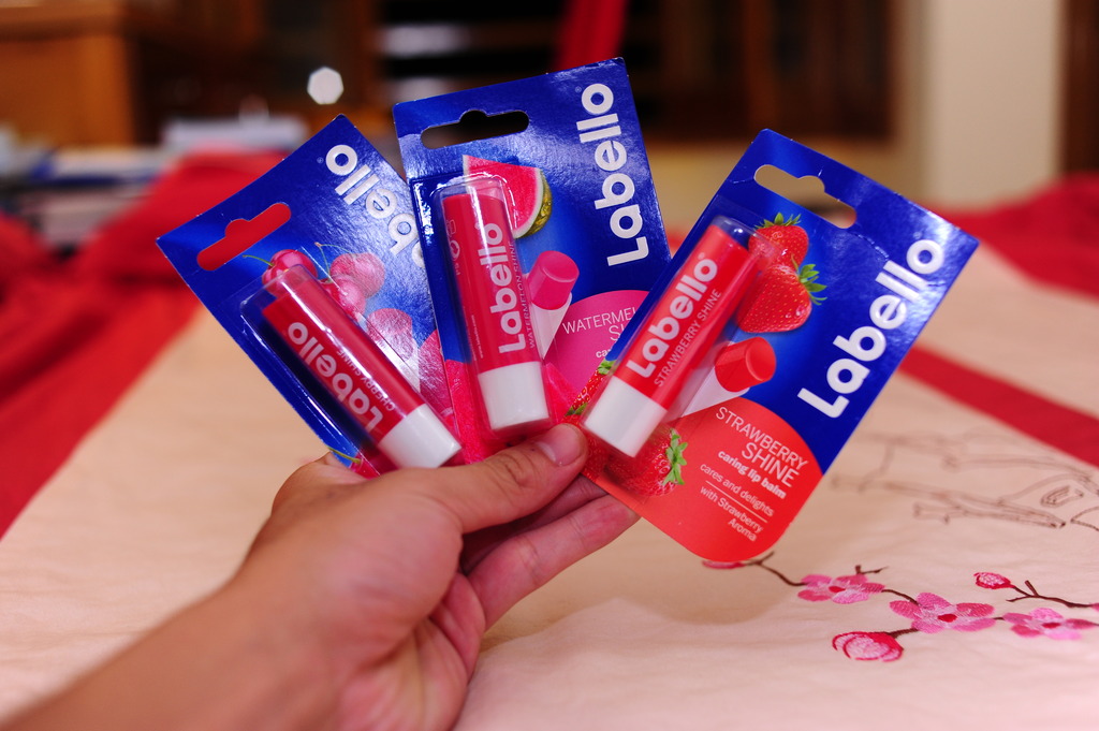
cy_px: 366
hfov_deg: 54.5
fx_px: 1068
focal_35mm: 35
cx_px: 550
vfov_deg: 37.8
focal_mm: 35
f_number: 3.2
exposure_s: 1/100
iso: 500
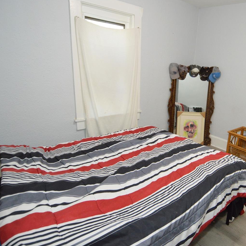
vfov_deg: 65.0
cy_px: 122
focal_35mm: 24
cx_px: 181
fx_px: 193
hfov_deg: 61.8
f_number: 4
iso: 1250
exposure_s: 1/60
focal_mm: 12
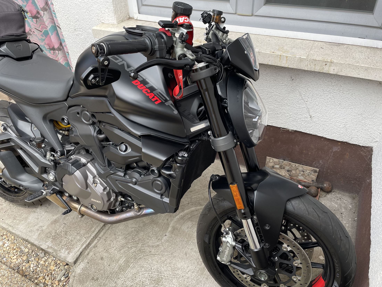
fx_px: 287
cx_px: 191
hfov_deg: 67.3
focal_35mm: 26
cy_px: 144
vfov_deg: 53.1
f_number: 1.6
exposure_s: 1/569
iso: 32
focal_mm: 4.2
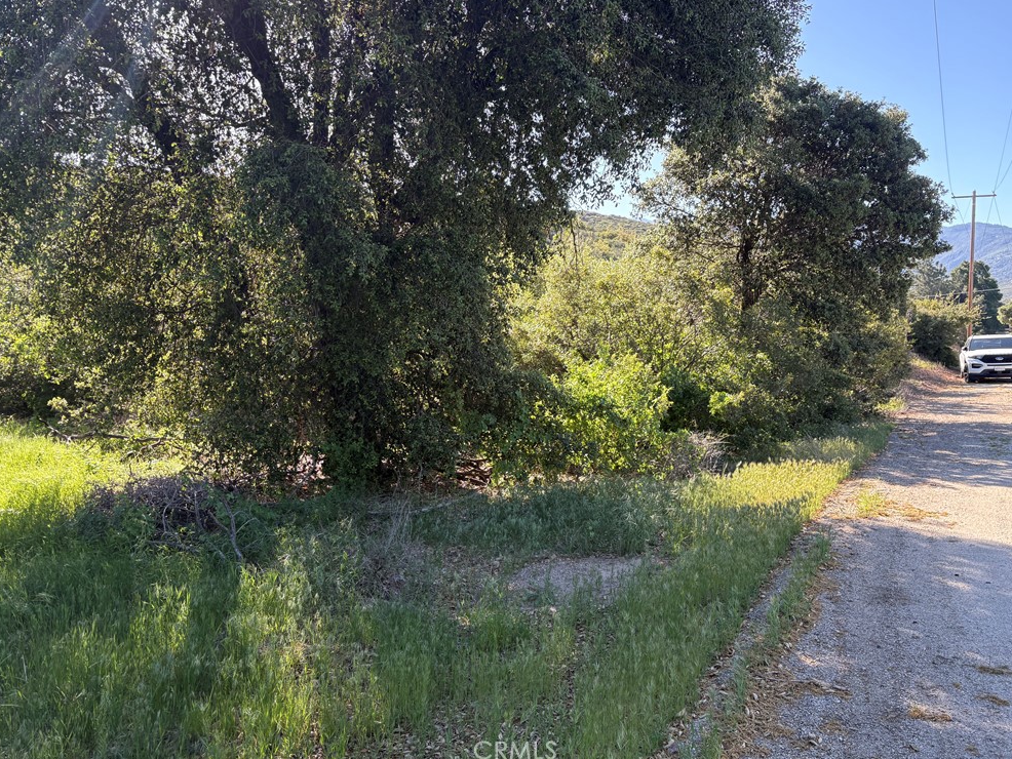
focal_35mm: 27
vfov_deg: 51.4
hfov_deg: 65.3
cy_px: 371
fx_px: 790
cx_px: 520
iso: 64
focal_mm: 5.96
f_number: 1.6
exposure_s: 1/343
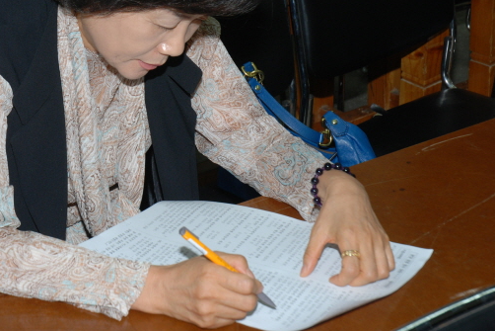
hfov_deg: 20.5
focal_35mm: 99
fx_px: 1362
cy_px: 99
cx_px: 146
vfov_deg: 13.8
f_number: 8
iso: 200
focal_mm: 46
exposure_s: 1/60
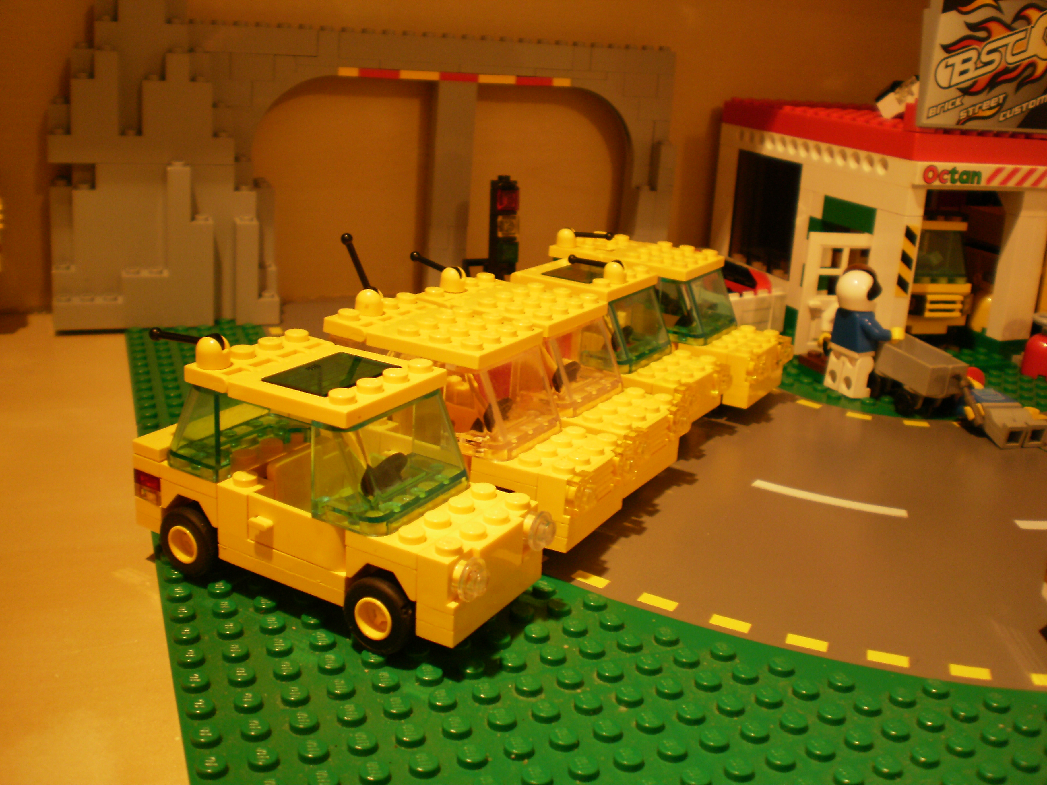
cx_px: 524
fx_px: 1089
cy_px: 392
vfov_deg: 39.7
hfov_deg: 51.4
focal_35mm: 36
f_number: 3.1
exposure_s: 1/6
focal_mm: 6.3
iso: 125
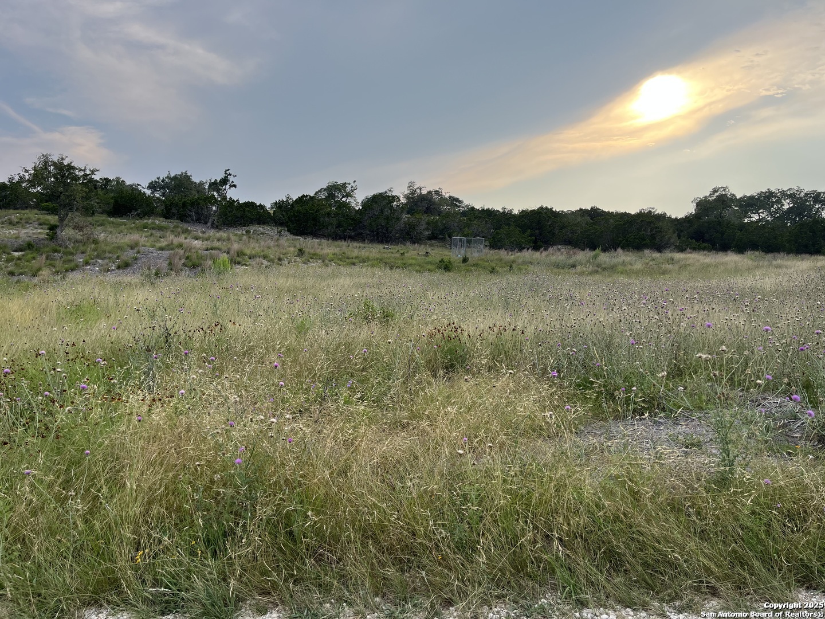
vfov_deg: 53.1
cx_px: 412
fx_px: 620
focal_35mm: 26
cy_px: 310
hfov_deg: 67.3
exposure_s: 1/1672
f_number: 1.6
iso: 50
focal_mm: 5.1
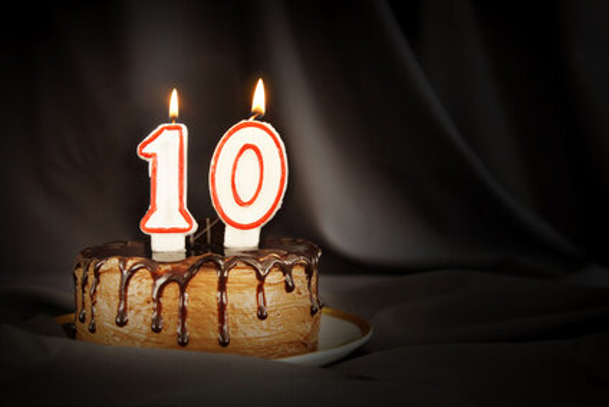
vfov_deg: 25.8
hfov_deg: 37.8
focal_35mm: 52
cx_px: 304
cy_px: 204
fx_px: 888
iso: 100
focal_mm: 35
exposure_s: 1/20
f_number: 3.5
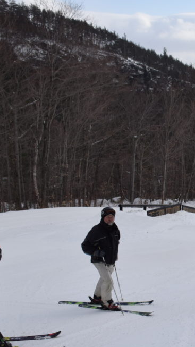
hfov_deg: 21.3
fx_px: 488
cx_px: 224
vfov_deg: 39.1
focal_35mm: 53
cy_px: 195
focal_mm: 20
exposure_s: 1/1600
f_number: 6.3
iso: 400
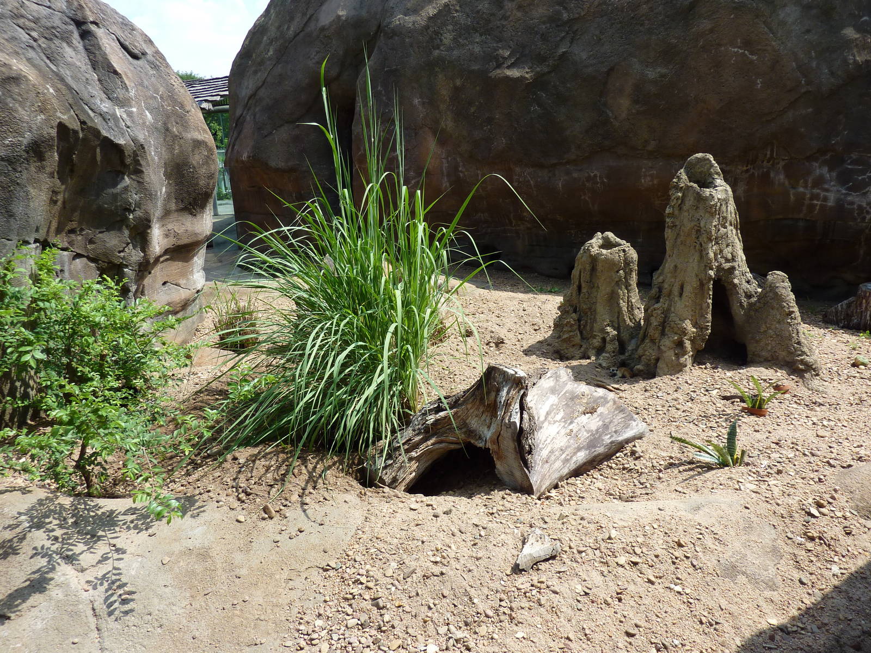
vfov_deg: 54.9
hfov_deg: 69.4
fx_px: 629
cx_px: 436
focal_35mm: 25
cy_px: 326
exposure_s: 1/500
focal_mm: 4.1
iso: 80
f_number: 3.3
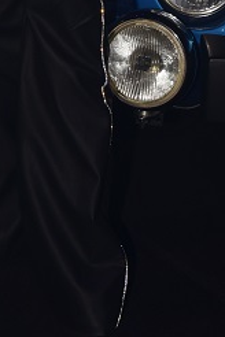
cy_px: -249
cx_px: 93
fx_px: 1678
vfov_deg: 10.8
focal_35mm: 179
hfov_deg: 7.7
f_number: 5.6
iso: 640
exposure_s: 1/250
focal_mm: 44
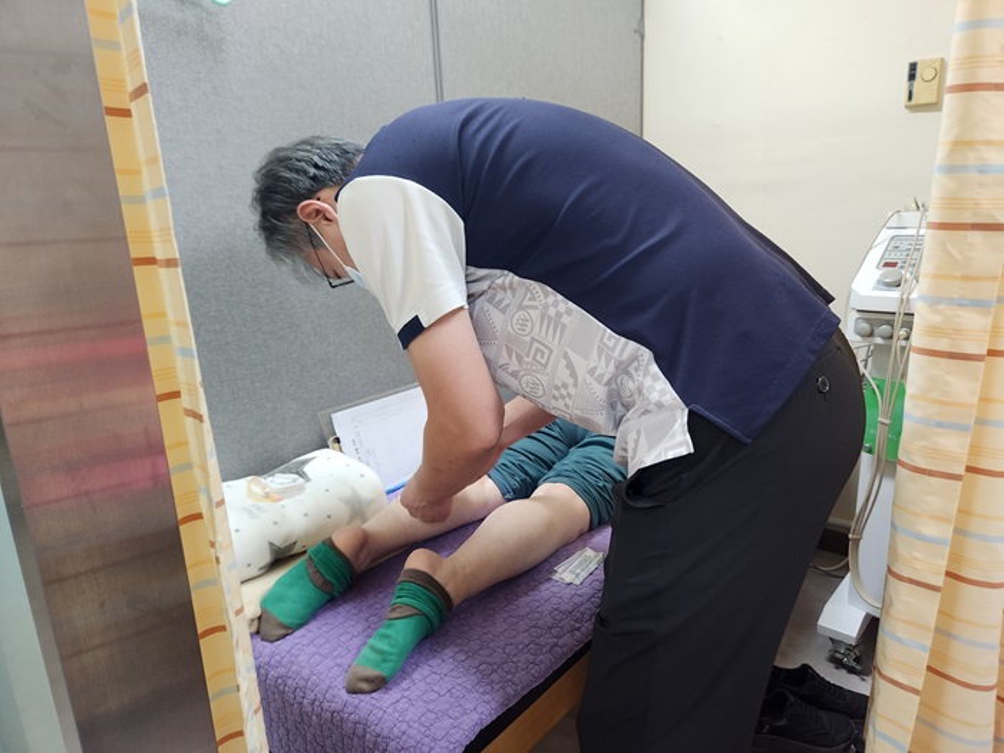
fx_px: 667
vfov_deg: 58.9
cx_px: 502
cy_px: 376
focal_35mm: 23
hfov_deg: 73.9
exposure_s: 1/120
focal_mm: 5.4
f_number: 1.8
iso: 400
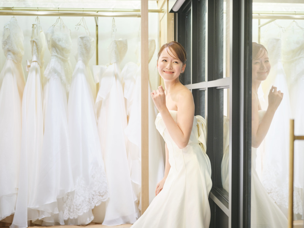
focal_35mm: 50
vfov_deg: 29.1
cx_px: 152
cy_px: 114
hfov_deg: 38.2
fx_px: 439
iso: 800
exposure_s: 1/100
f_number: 3.2
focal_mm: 63
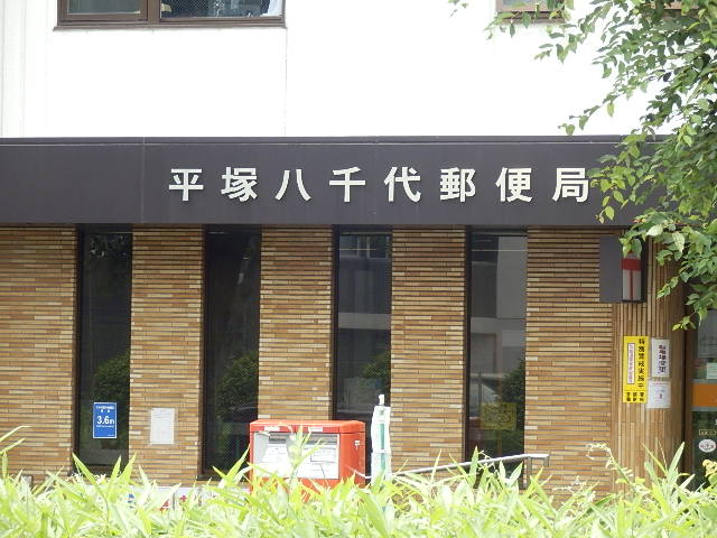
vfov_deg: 7.5
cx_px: 358
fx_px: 4101
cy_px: 269
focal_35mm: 198
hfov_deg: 10.0
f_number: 5.8
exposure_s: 1/200
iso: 320
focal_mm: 35.1
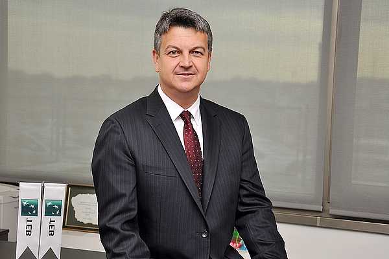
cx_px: 194
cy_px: 130
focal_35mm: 72
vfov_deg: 18.9
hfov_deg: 28.1
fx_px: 778
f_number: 4.8
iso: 400
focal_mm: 48
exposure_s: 1/125
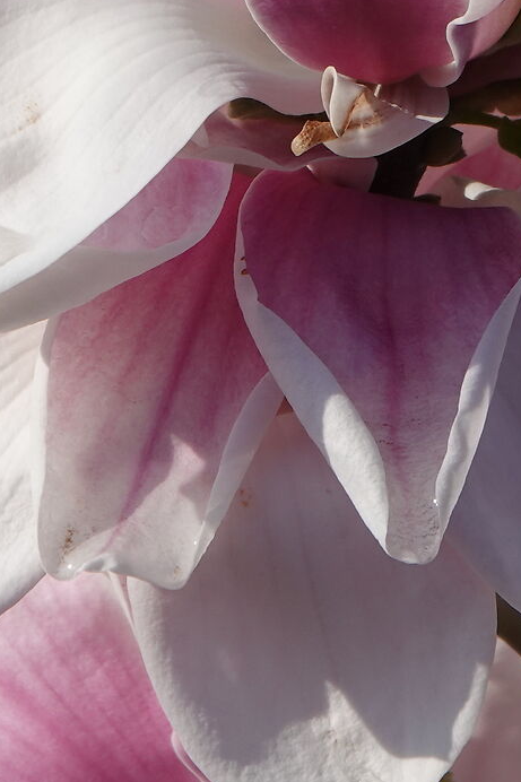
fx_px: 39613
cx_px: 445
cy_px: -79
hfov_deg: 0.8
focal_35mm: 1824
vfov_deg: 1.1
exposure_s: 1/1000
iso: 100
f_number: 4.5
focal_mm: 192.73
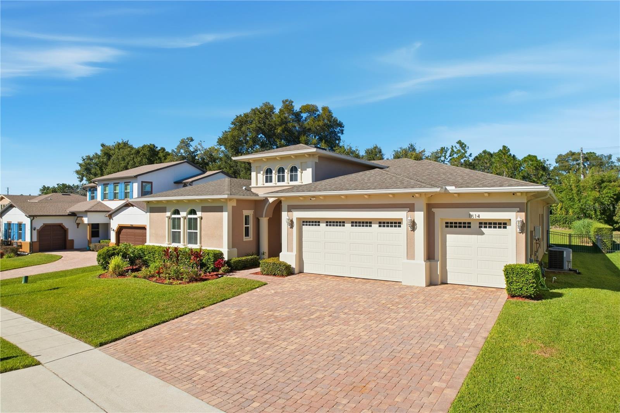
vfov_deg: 57.2
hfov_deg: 78.6
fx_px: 379
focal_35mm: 22
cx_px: 310
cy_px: 206
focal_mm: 8.4
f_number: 2.8
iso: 100
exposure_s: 1/200
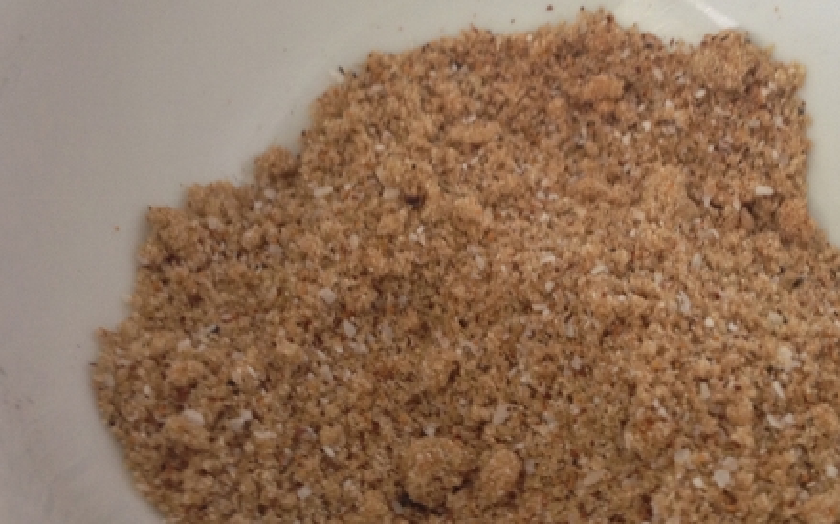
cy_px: 226
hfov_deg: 39.0
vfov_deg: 25.3
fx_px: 1167
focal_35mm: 51
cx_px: 578
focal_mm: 4.12
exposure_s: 1/20
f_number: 2.4
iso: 125
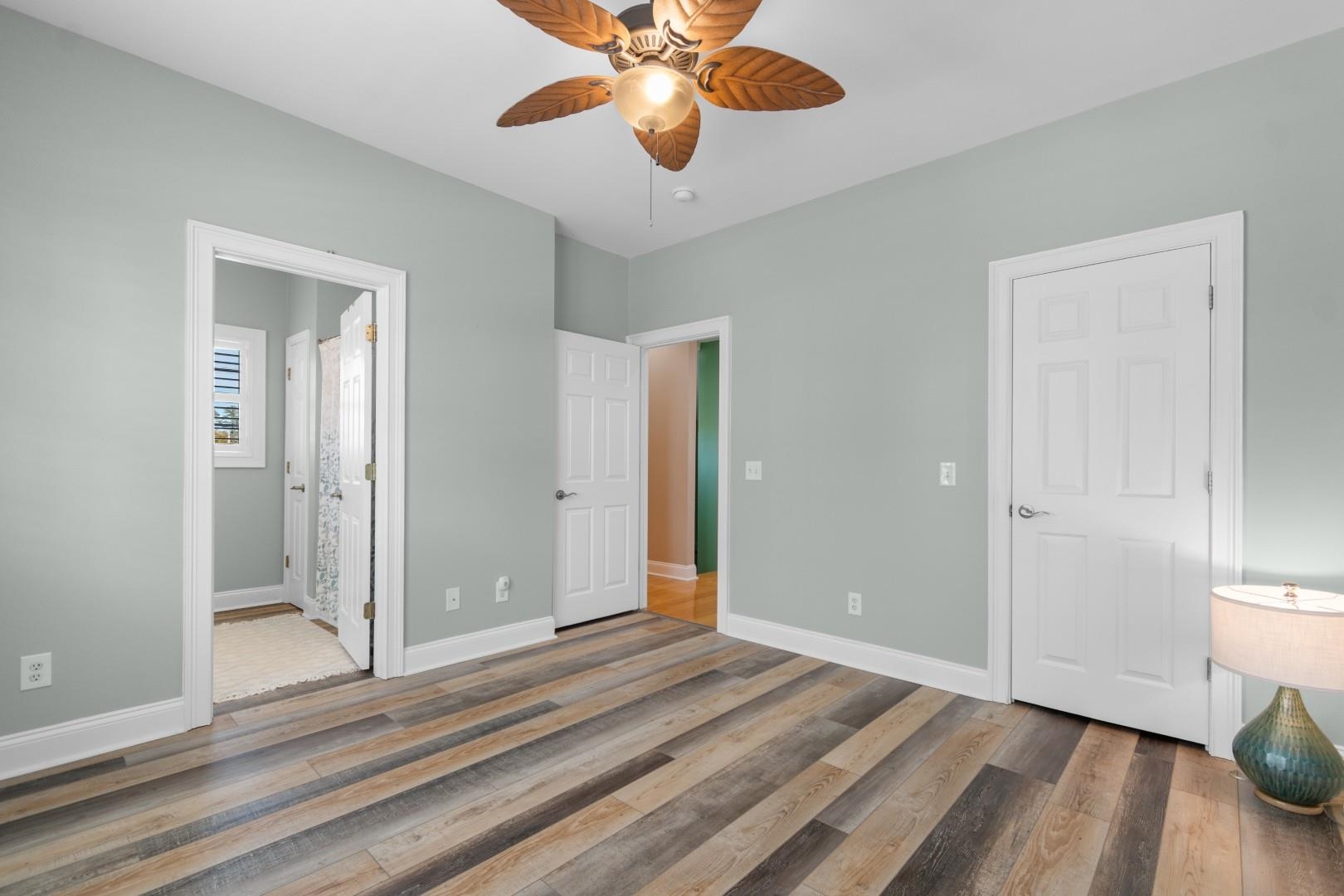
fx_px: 560
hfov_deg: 100.4
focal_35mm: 15
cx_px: 672
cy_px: 448
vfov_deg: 77.3
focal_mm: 10
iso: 100
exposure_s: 1/25
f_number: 4.5
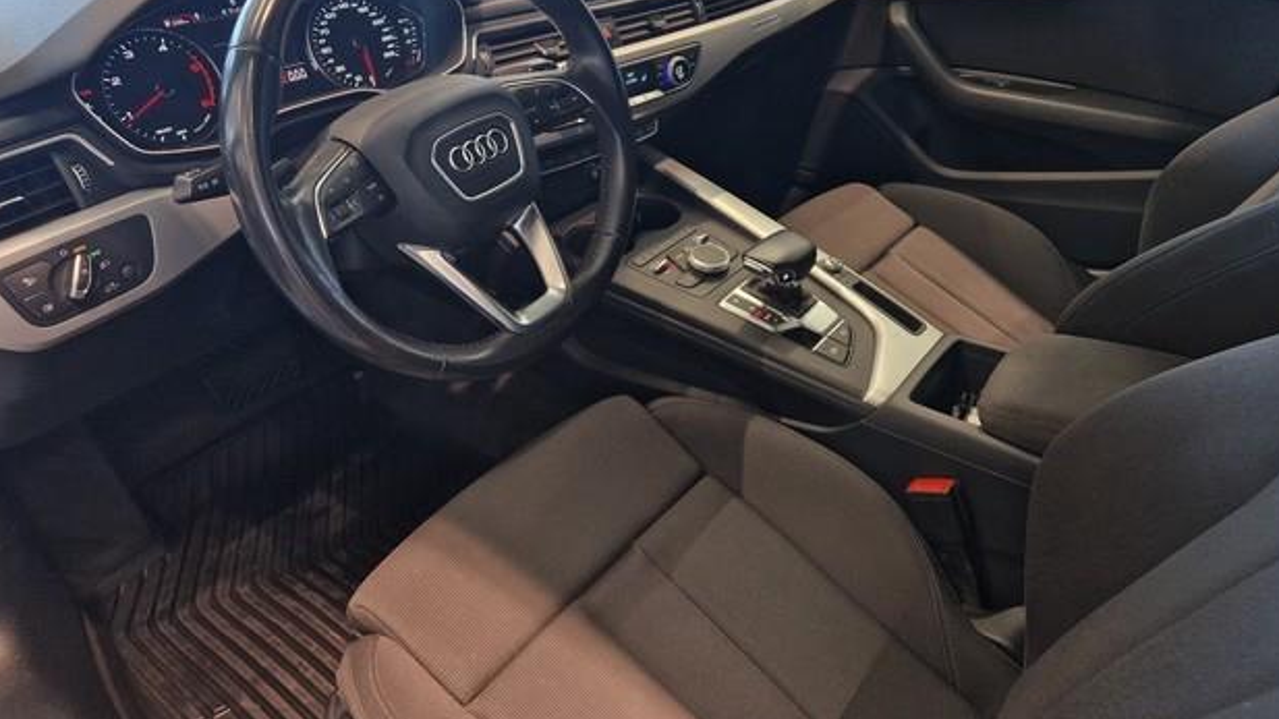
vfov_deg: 43.7
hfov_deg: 71.9
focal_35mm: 26
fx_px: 882
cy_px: 238
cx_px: 645
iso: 160
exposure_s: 1/180
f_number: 1.8
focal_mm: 5.4
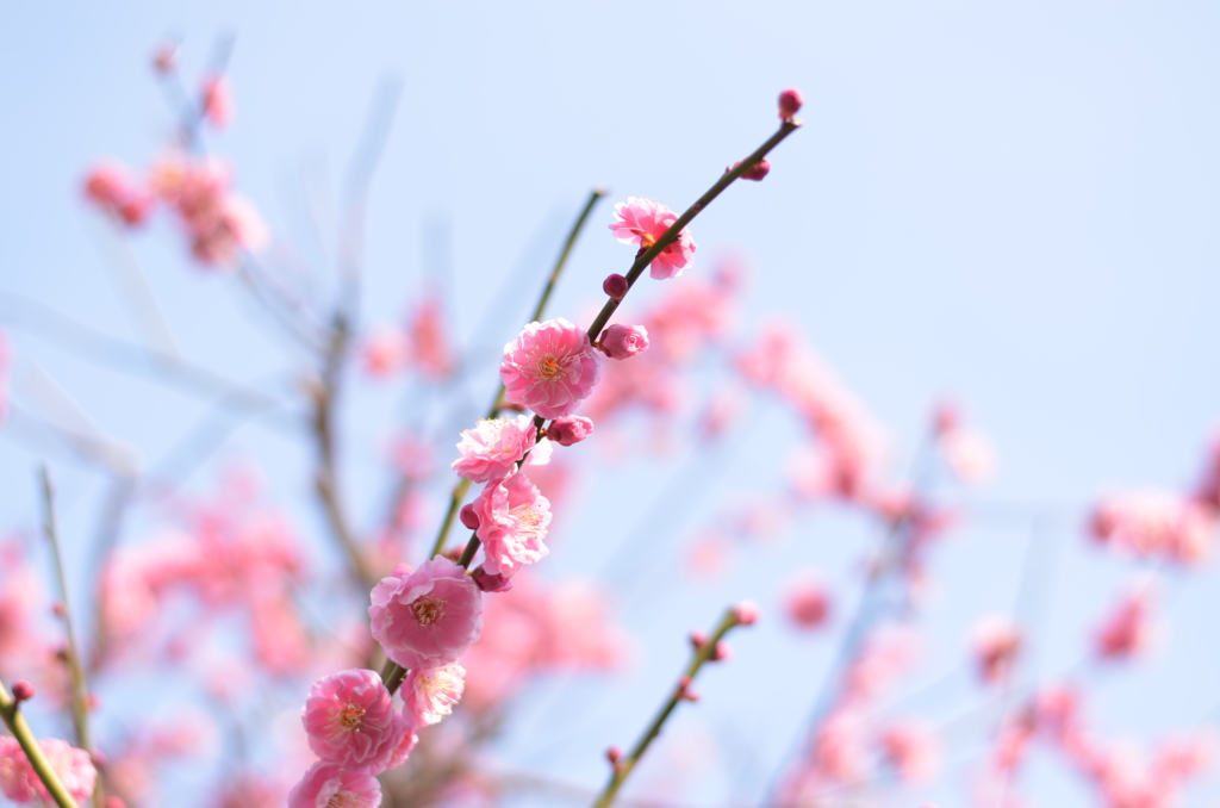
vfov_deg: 18.1
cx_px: 610
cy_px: 404
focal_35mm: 75
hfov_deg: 27.0
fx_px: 2536
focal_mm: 50
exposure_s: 1/750
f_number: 2.4
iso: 100
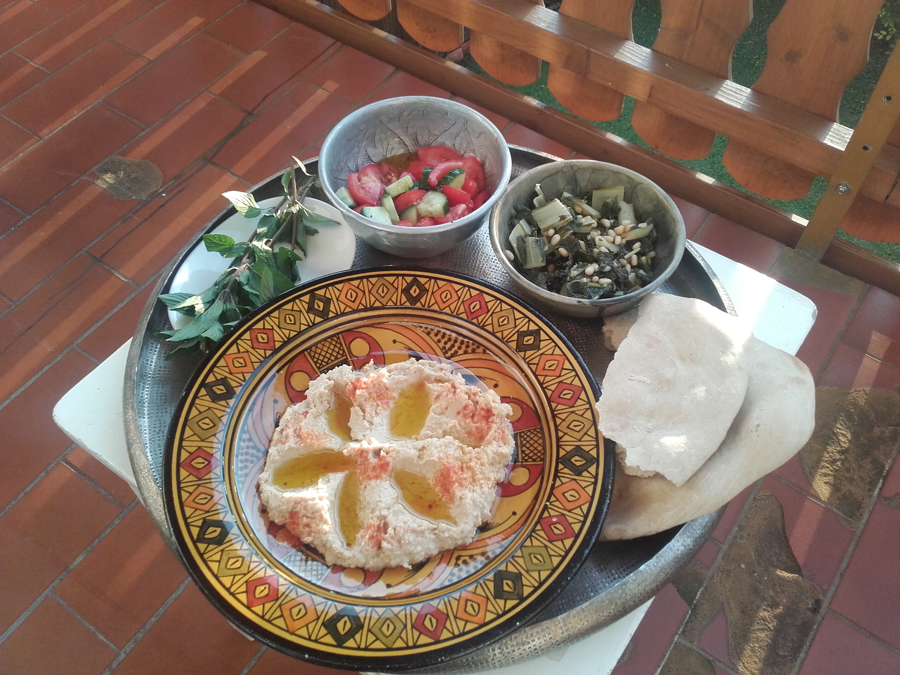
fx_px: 806
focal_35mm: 31
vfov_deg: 45.4
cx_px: 450
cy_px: 338
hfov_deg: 58.4
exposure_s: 1/100
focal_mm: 3.31
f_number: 2.2
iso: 70
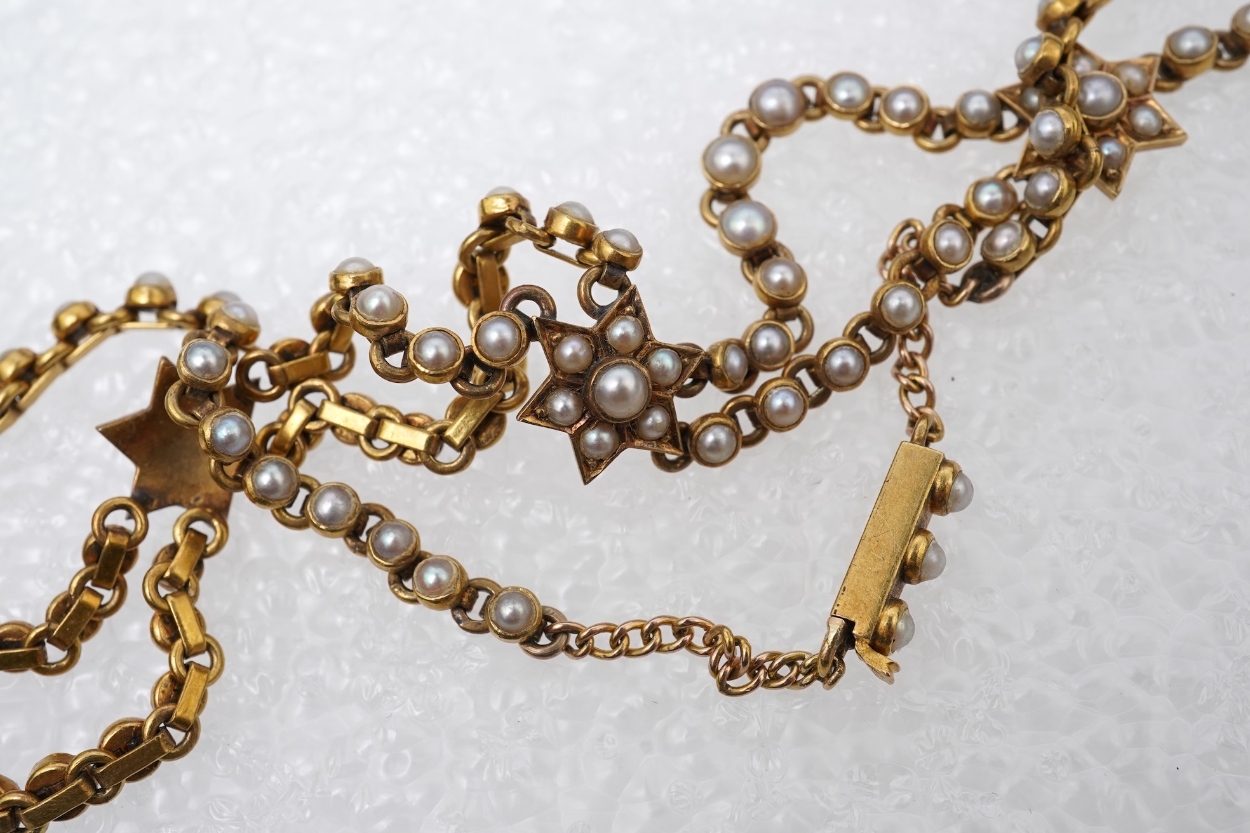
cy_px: 416
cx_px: 625
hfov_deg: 43.6
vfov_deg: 29.9
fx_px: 1562
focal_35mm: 45
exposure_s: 1/125
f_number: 20
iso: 500
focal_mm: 30
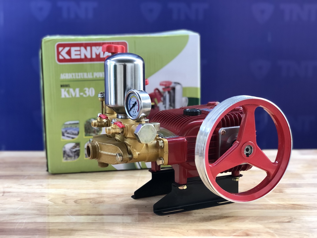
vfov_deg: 25.7
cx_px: 158
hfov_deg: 33.8
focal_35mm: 57
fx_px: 522
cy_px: 119
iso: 64
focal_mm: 6.6
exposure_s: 1/30
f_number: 2.8
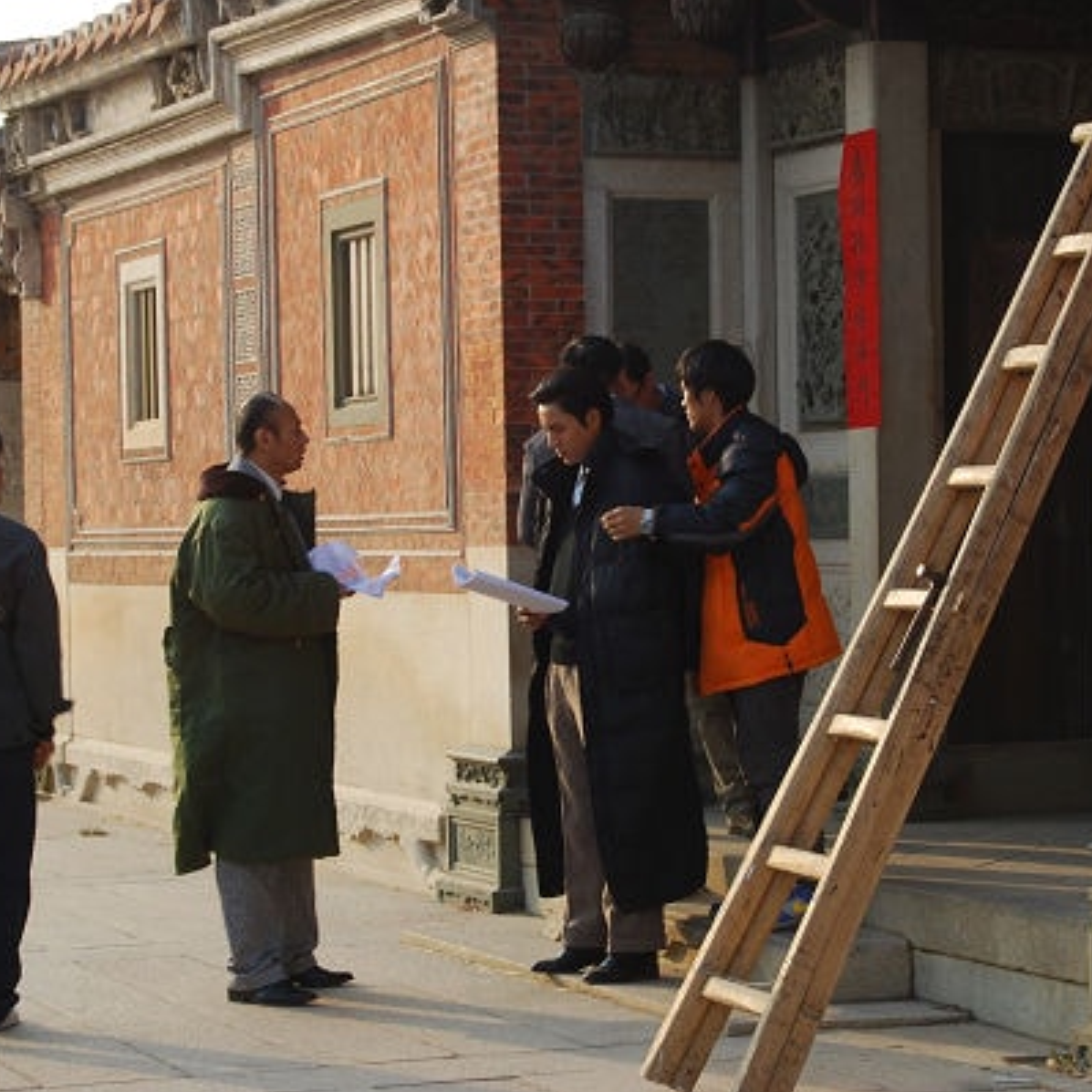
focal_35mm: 106
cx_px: 608
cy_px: 547
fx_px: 3770
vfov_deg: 16.5
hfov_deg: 16.5
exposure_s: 1/60
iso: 110
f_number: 8
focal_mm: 55
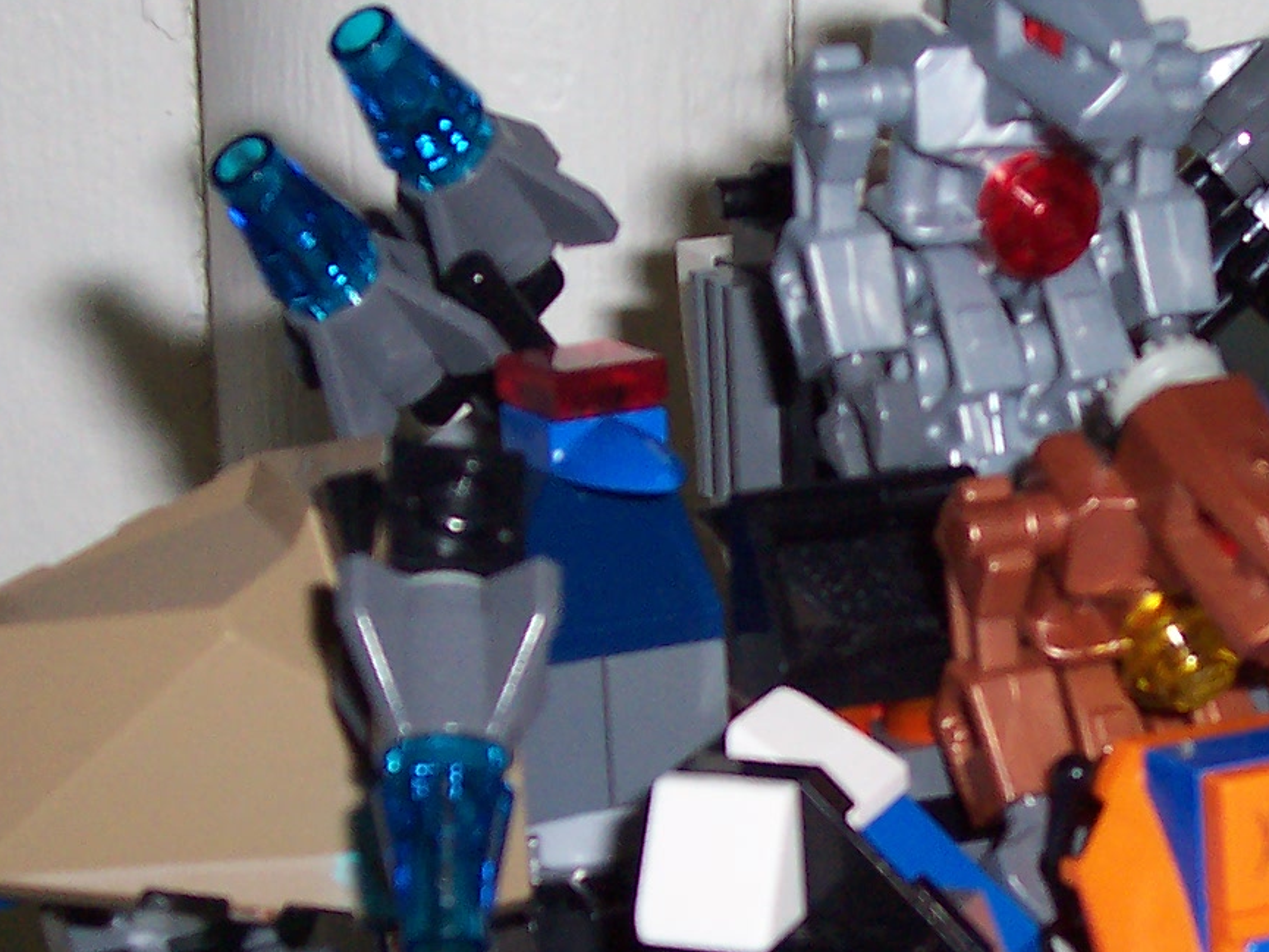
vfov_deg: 13.7
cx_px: 981
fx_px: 3960
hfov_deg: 18.1
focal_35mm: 108
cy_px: 722
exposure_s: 1/60
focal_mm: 7
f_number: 3
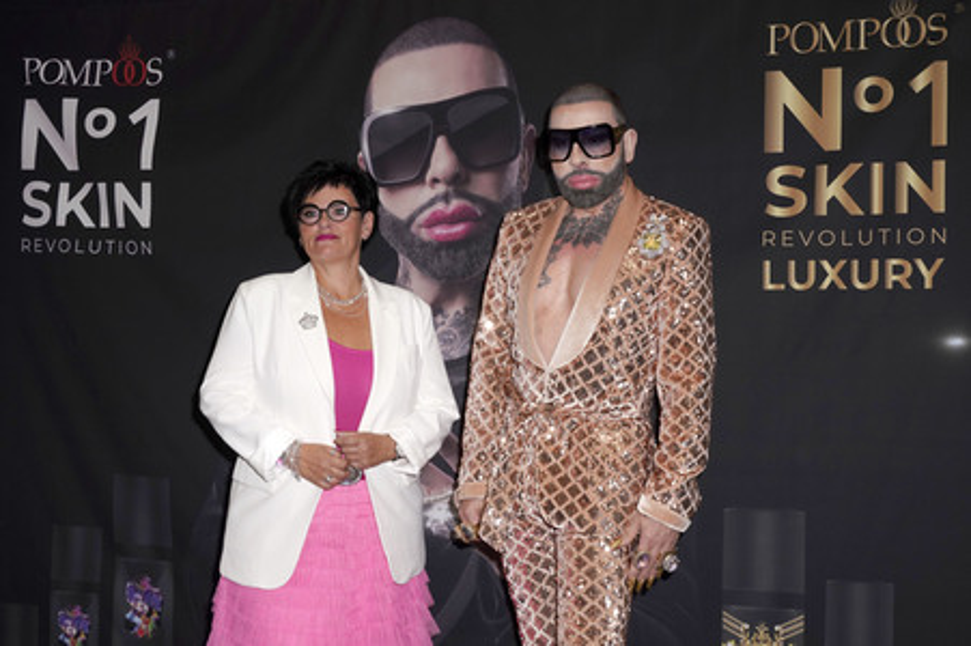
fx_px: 1294
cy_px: 323
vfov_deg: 28.0
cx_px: 486
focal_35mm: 48
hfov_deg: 41.1
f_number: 8
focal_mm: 48
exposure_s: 1/250
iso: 640
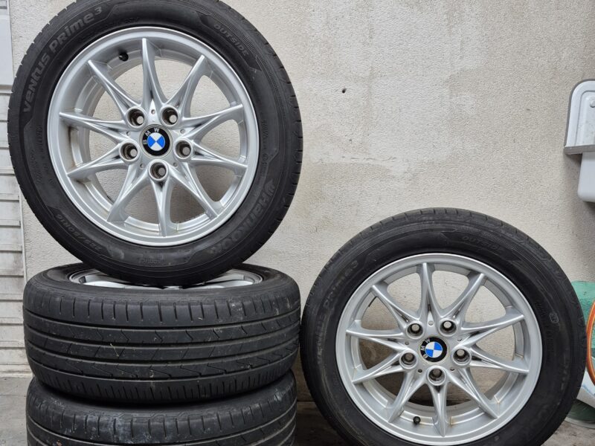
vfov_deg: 58.9
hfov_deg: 73.9
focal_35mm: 23
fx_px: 395
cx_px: 298
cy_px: 223
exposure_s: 1/182
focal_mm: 5.4
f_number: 1.8
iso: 200
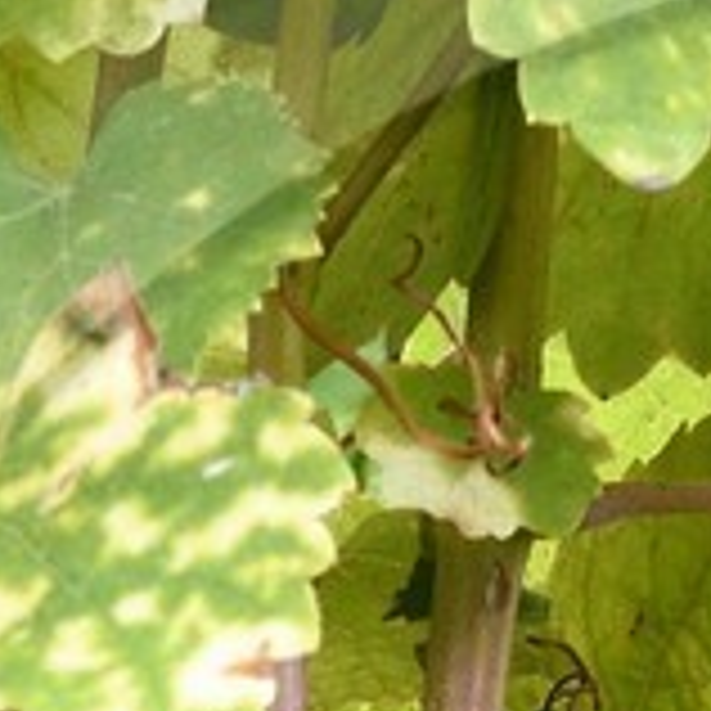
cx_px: 1174
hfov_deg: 5.6
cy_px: 1588
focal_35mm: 309
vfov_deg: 5.5
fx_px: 7181
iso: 800
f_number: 16
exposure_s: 1/25
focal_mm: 36
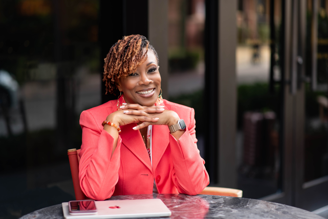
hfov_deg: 23.9
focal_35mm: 85
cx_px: 164
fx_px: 775
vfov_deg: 16.1
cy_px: 110
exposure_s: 1/200
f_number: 2.2
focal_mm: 85
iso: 125
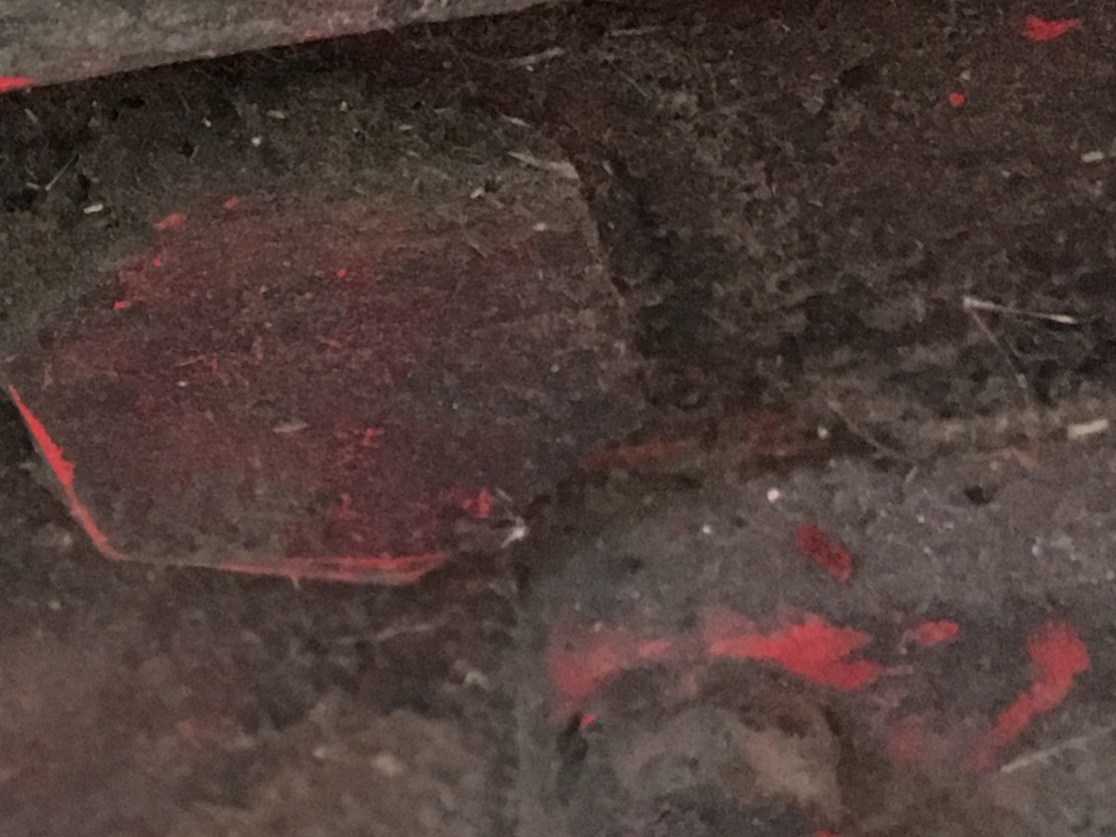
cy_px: 432
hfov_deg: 18.3
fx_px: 3384
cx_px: 1
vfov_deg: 14.1
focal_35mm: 105
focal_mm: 4.15
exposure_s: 1/15
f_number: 2.2
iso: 320
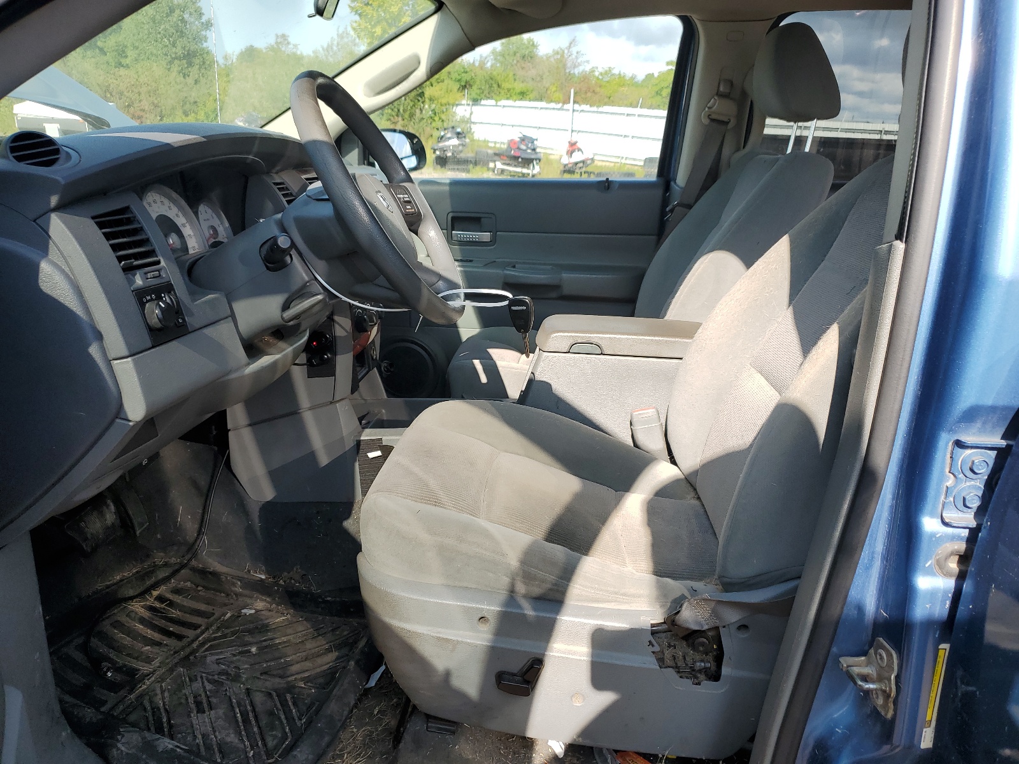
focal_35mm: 26
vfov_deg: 53.1
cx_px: 510
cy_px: 382
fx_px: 765
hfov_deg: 67.3
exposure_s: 1/909
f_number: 1.5
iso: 50
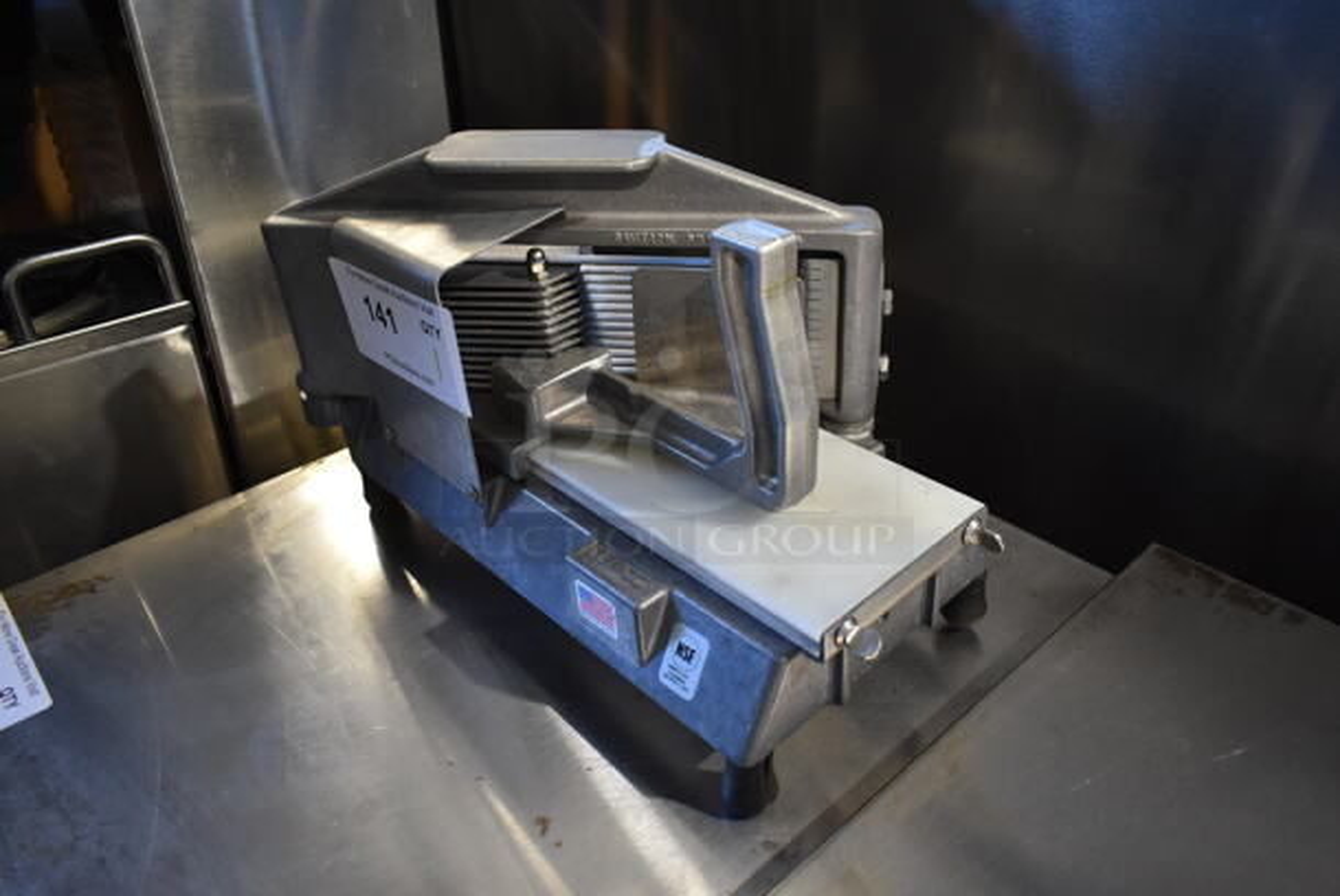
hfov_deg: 67.3
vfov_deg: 48.0
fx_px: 1006
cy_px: 448
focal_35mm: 27
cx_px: 670
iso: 900
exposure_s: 1/30
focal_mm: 18
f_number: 3.5
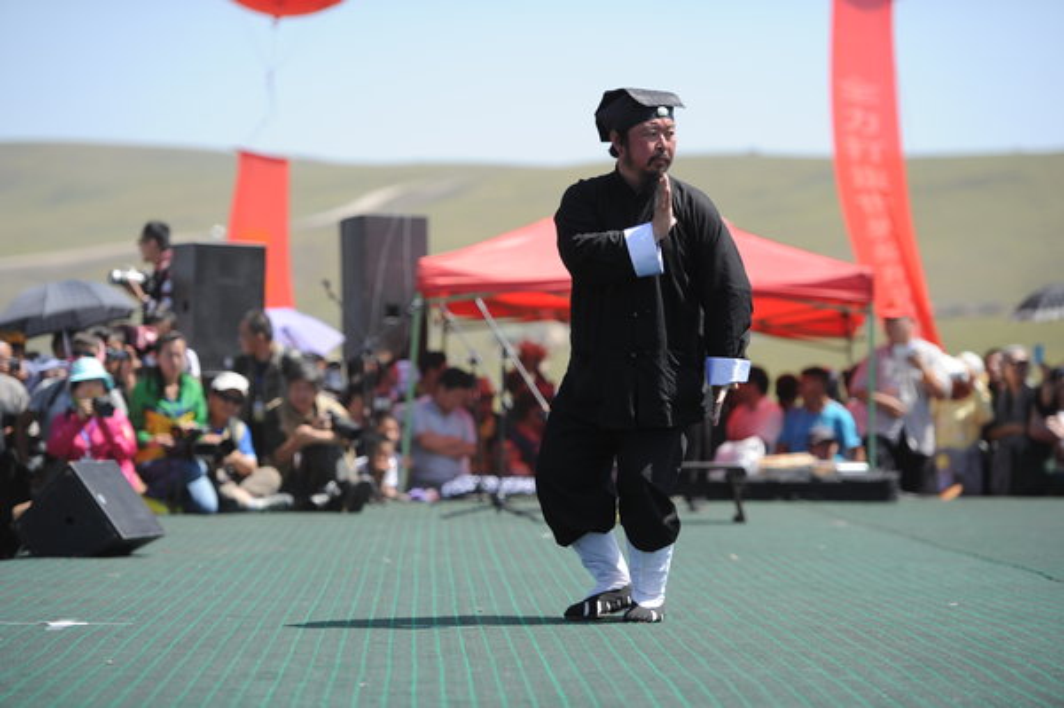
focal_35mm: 130
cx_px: 532
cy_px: 354
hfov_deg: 15.8
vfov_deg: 10.5
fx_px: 3839
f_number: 2.8
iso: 320
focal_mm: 130
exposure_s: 1/3200
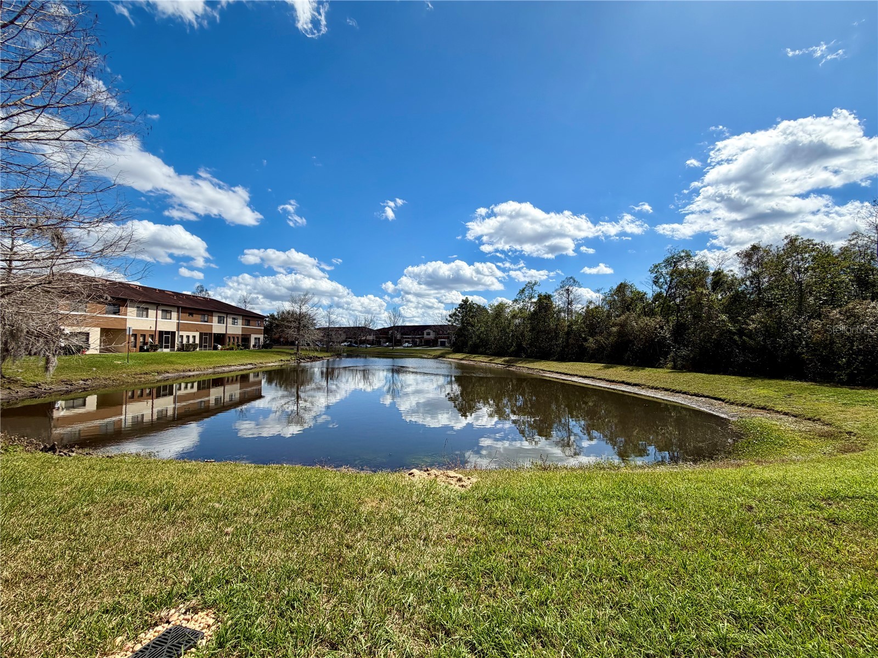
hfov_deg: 102.1
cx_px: 439
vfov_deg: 85.7
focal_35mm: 14
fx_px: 355
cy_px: 329
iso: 20
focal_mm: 2.22
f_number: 2.2
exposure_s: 1/1167
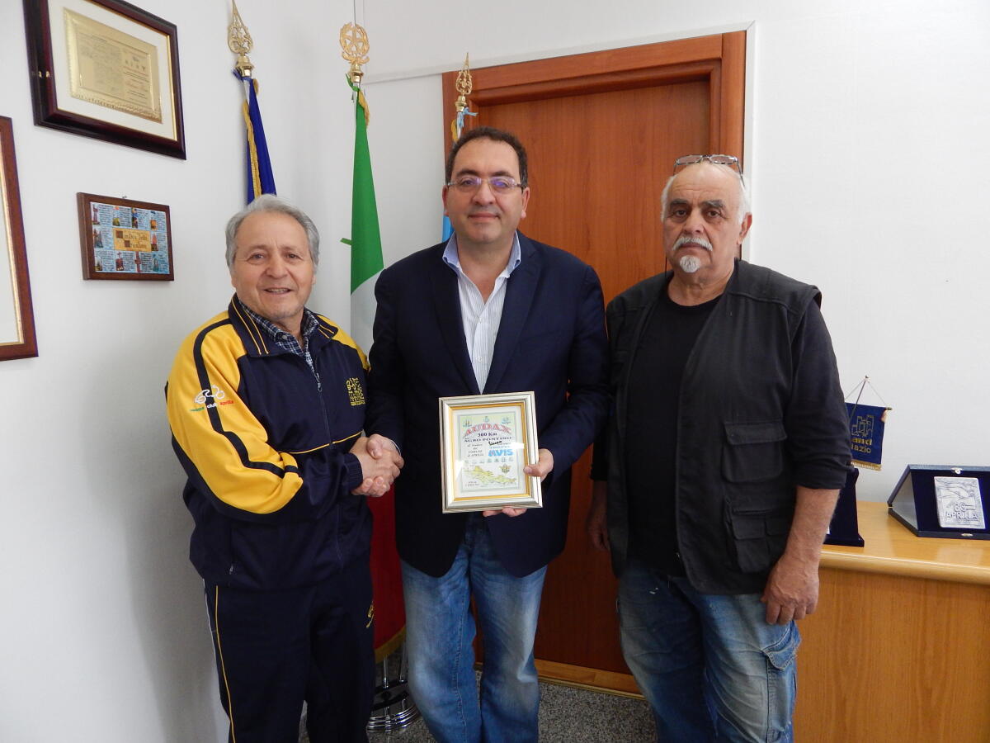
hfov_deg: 73.9
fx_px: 658
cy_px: 372
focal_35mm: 23
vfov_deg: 58.9
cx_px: 495
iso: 280
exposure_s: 1/30
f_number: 3
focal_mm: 4
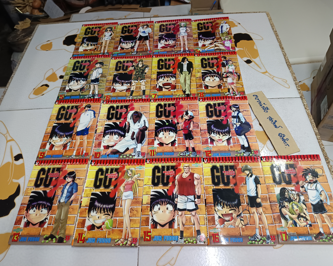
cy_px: 131
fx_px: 256
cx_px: 172
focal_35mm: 26
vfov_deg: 54.9
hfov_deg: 66.0
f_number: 1.7
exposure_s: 1/33.3
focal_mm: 5.31
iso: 1182
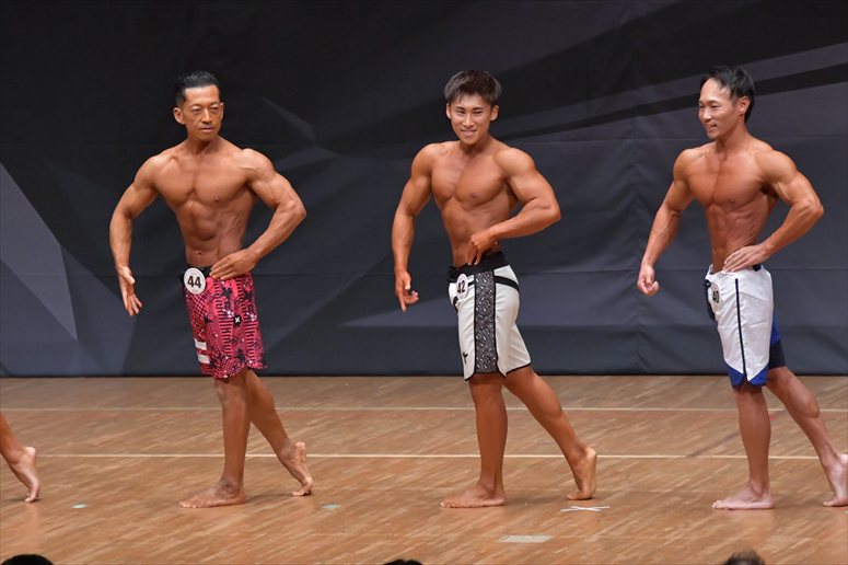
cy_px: 282
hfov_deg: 7.6
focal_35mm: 270
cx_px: 424
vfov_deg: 5.1
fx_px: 6357
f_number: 5.6
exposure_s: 1/400
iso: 6400
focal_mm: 180
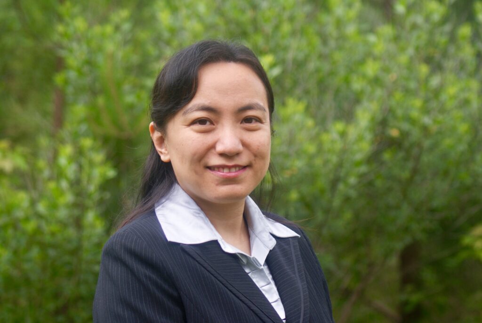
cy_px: 162
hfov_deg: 13.7
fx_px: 2010
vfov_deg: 9.2
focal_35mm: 150
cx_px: 241
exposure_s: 1/160
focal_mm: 100
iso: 100
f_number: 5
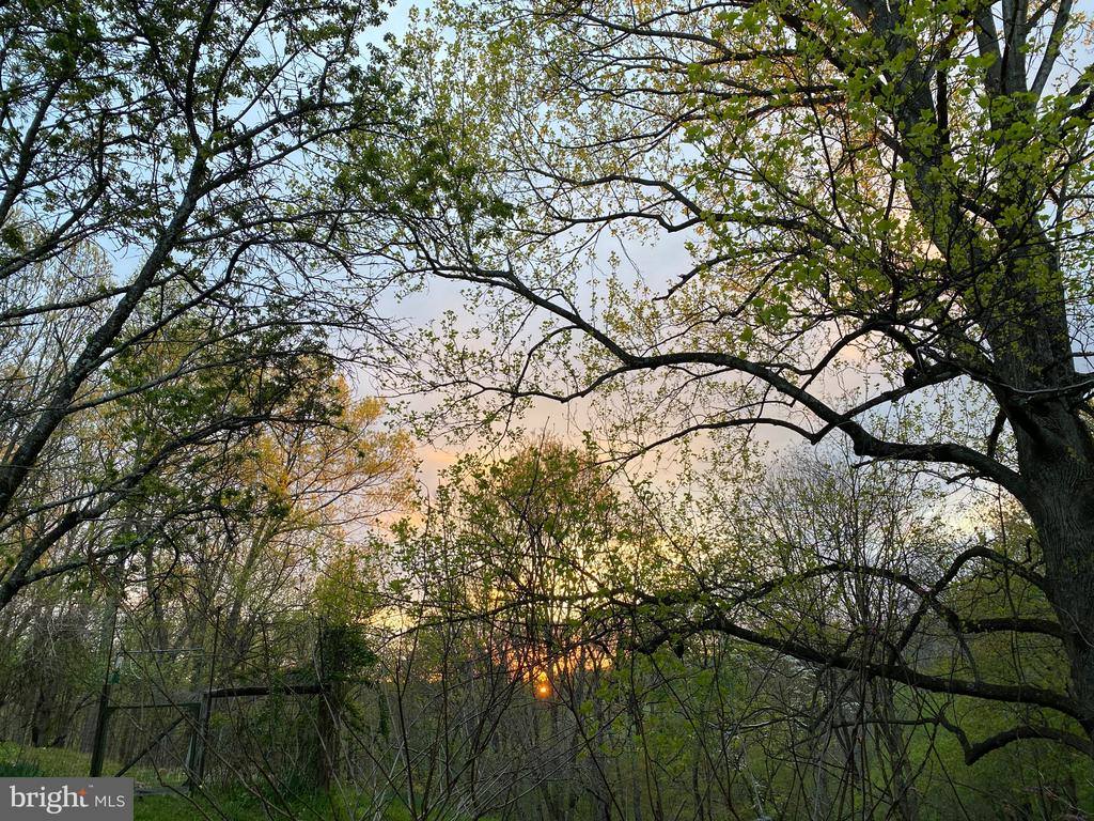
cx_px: 547
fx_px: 822
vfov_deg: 53.1
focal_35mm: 26
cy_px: 410
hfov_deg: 67.3
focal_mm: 4.25
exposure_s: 1/121
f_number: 1.8
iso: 80
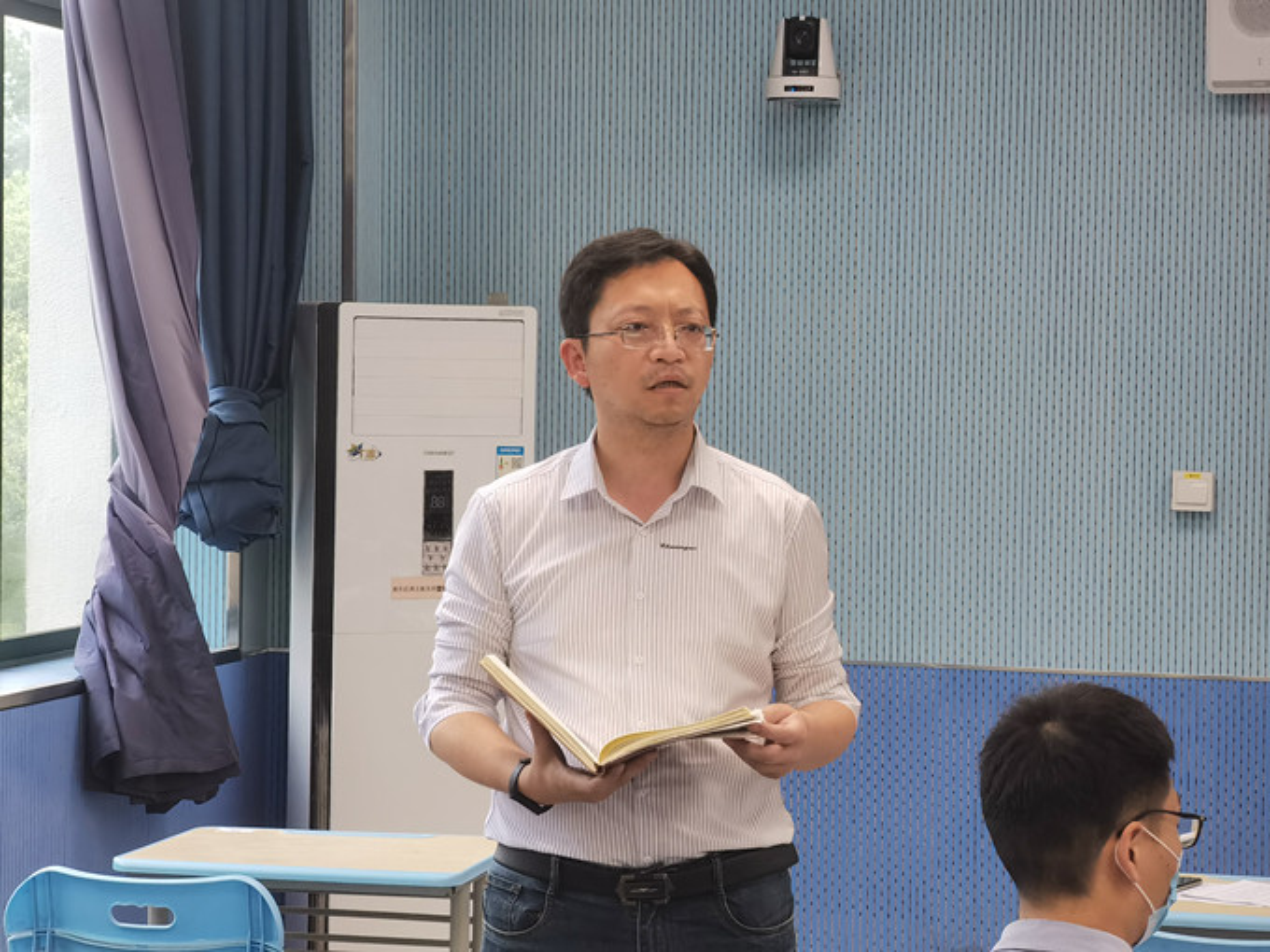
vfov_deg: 15.7
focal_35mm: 94
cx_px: 635
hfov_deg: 20.9
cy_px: 476
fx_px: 3449
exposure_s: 1/50
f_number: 2.4
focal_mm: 7.48
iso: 160
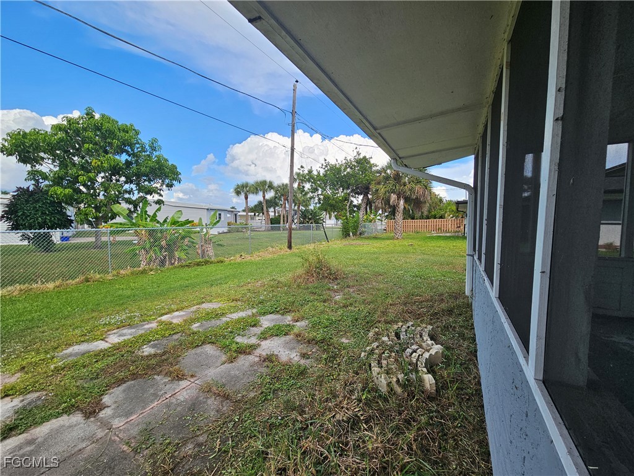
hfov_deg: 106.2
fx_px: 238
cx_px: 317
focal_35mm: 13
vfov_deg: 89.9
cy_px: 238
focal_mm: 2.2
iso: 50
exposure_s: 1/952
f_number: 2.2
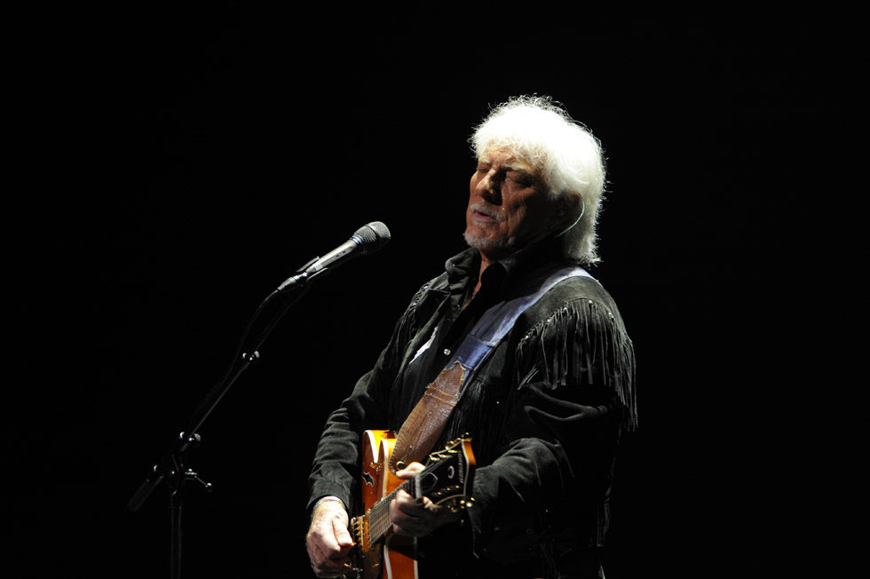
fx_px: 6762
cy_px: 290
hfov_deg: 7.4
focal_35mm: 280
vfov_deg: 4.9
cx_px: 435
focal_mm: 280
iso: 1250
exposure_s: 1/100
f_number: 5.6
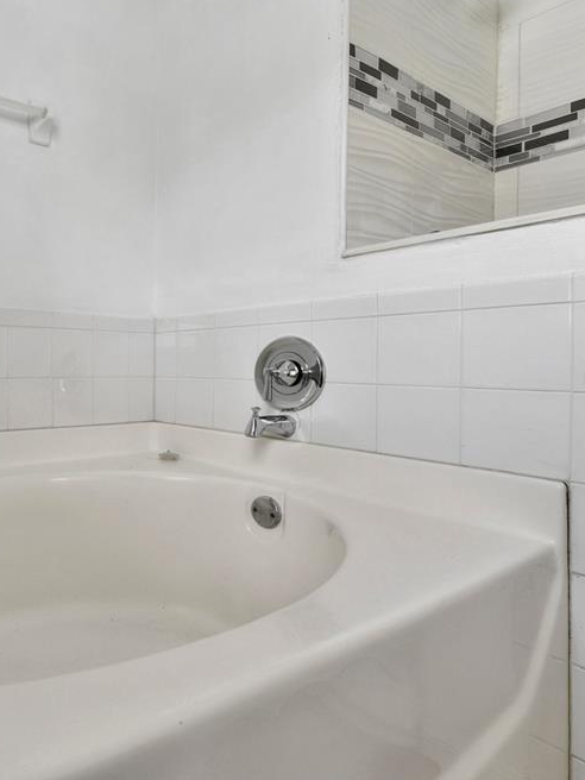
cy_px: 379
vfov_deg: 79.0
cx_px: 43
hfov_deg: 54.1
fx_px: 473
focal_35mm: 21
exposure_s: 1/30
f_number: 6.3
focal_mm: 14
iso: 125
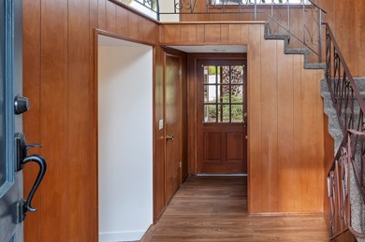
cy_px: 61
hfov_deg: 70.4
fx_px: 233
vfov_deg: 52.6
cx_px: 279
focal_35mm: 23
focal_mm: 14
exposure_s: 1/13
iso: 500
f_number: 10
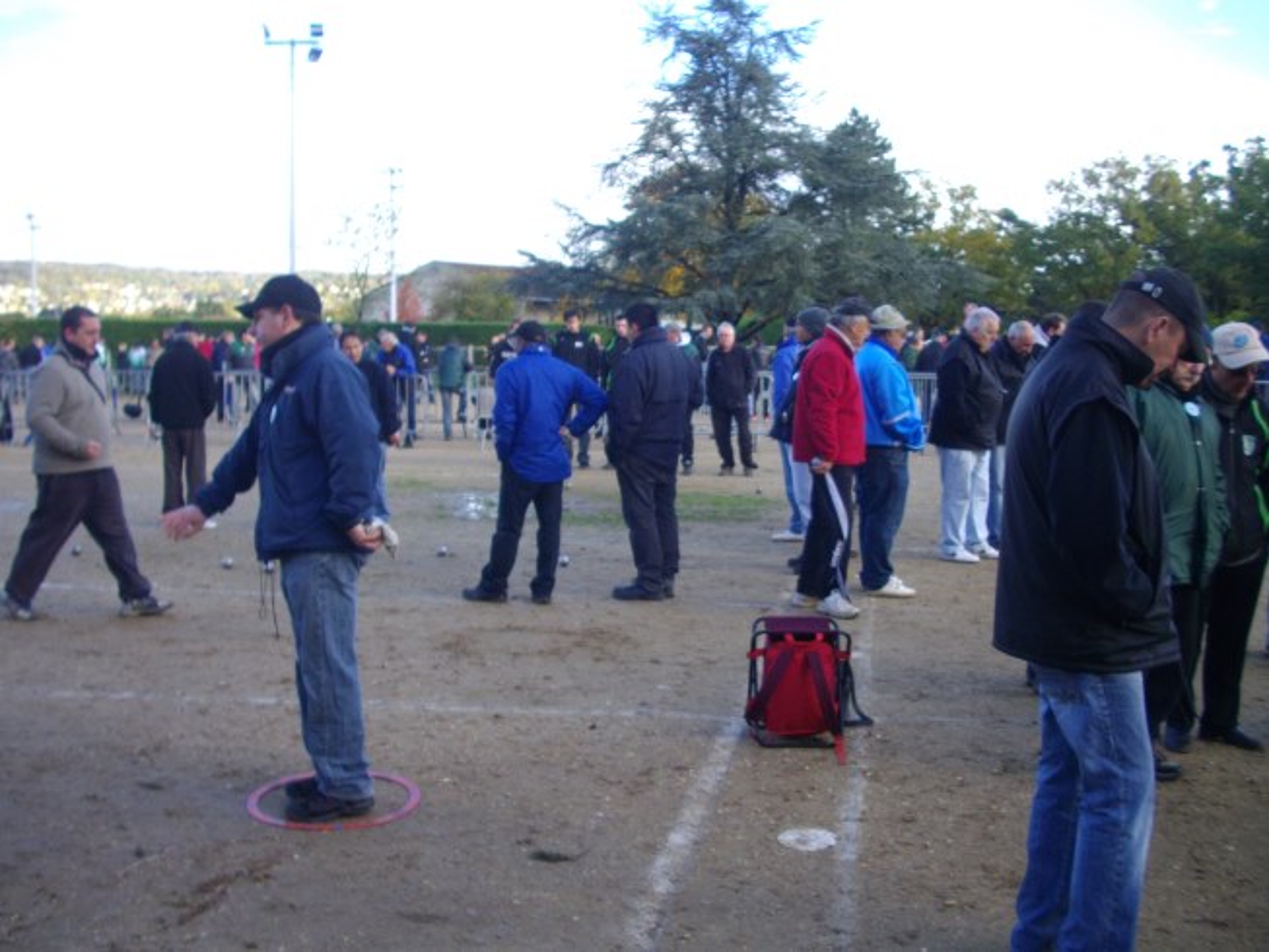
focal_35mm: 37
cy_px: 476
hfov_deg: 50.1
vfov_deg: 38.7
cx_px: 634
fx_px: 1357
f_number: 2.8
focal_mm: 6.2
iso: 100
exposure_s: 1/250
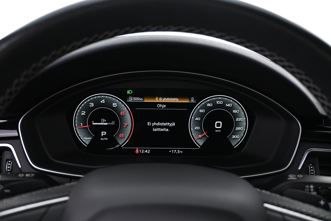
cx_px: 166
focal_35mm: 30
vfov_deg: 43.6
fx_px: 276
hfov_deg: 61.9
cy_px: 110
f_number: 3.8
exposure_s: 1/30
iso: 2000
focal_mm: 20
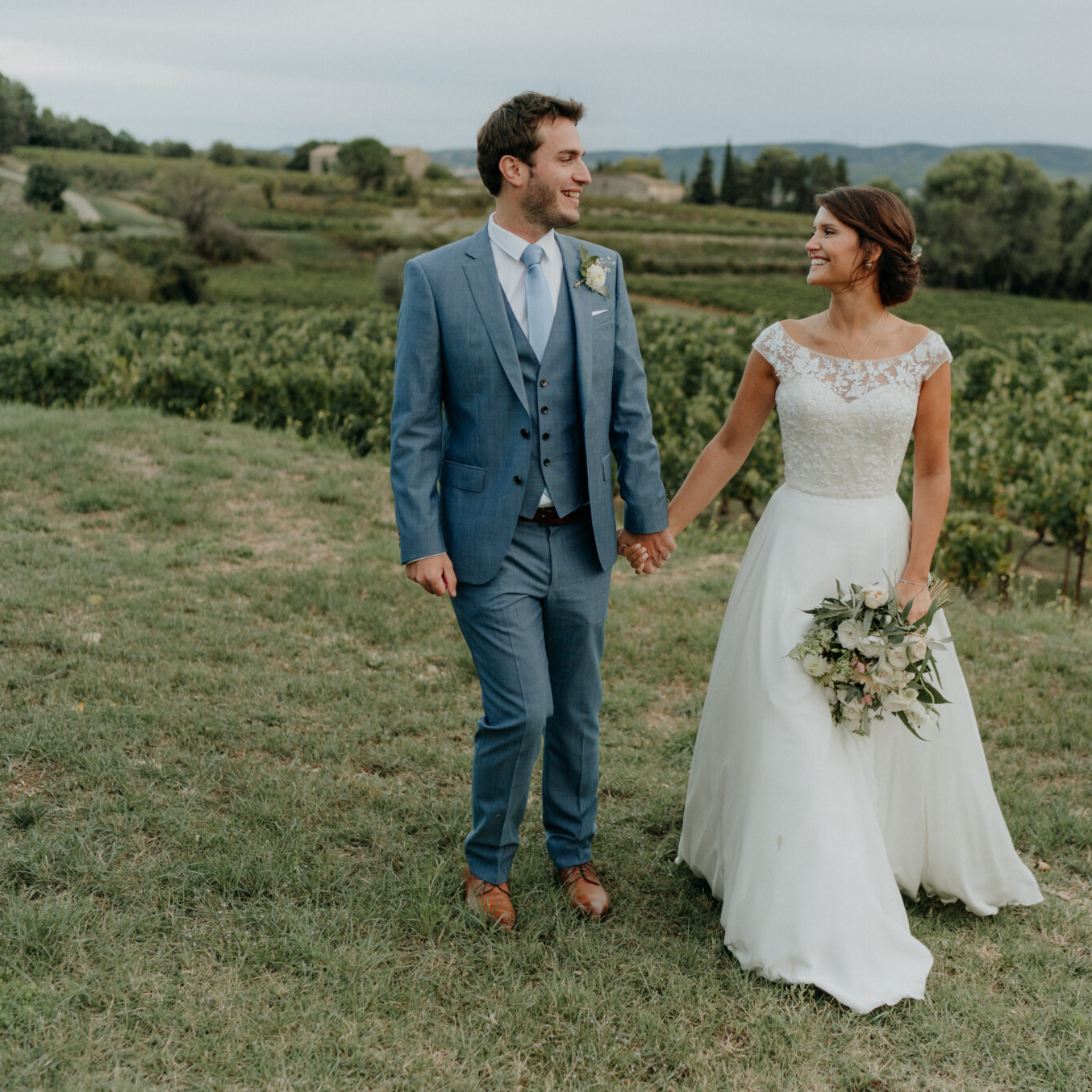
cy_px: 543
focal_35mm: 45
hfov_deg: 37.2
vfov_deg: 37.6
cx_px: 727
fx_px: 1606
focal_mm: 35
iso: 500
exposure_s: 1/500
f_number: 2
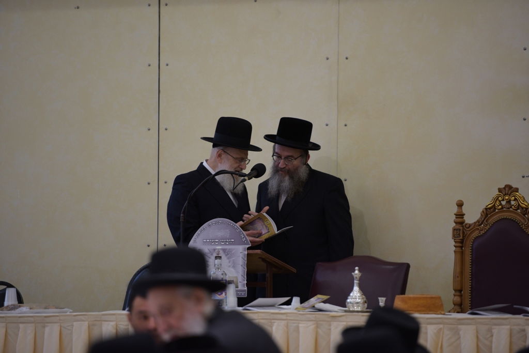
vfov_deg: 6.9
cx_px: 264
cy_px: 176
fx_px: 2939
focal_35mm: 200
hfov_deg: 10.3
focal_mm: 200
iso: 500
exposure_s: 1/125
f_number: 2.8
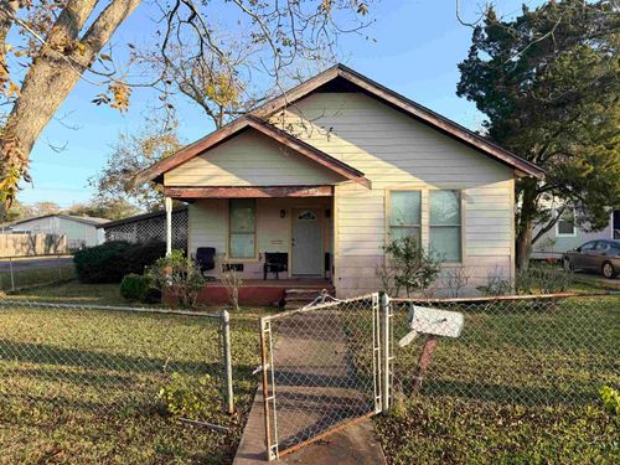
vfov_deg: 56.8
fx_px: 430
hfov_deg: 71.6
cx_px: 310
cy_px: 232
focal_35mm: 24
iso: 80
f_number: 1.78
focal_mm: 6.76
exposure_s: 1/1437
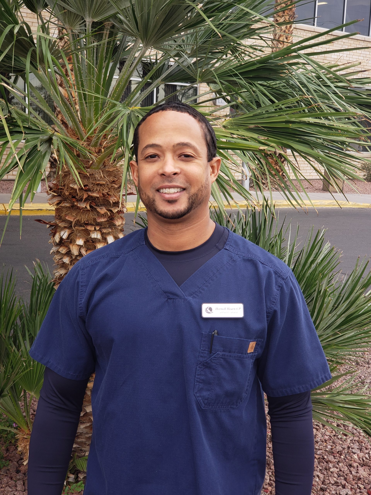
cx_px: 186
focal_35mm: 52
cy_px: 248
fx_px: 743
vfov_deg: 36.8
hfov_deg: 28.0
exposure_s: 1/105
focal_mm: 6
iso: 32
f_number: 2.4
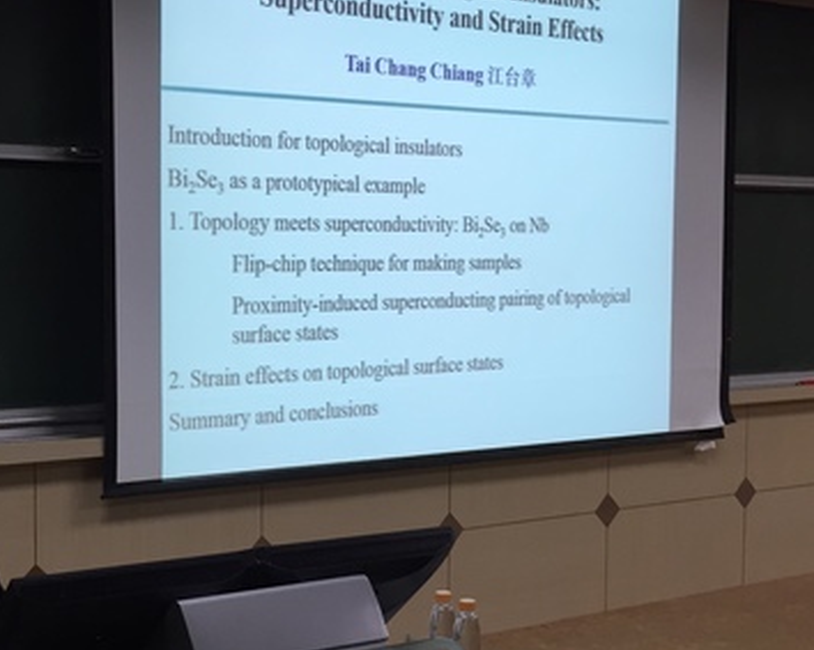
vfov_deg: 27.1
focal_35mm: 56
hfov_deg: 33.1
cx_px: 239
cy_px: 373
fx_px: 1349
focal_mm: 4.15
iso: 32
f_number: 2.2
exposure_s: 1/40
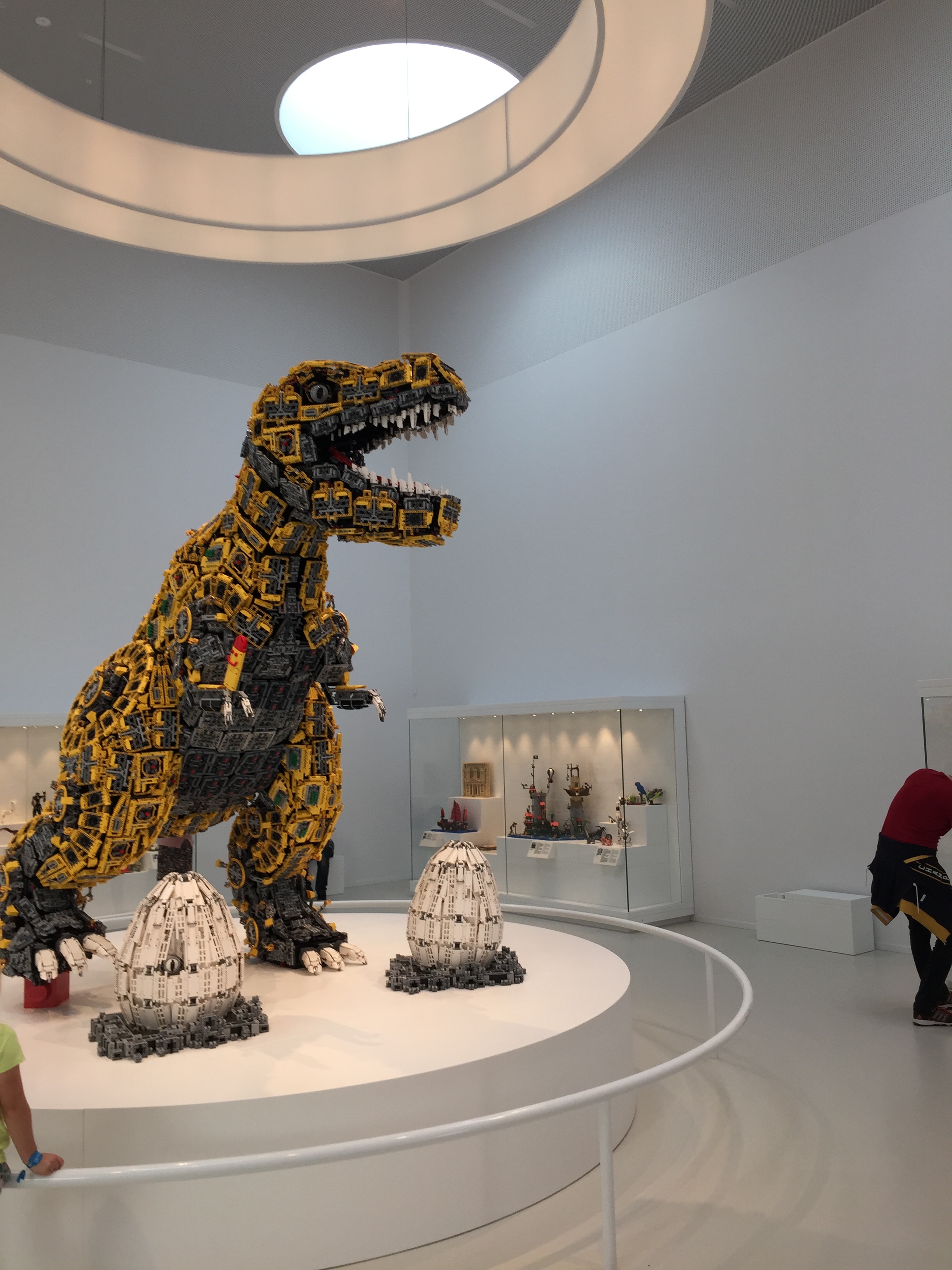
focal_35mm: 29
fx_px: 1063
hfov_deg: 48.2
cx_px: 476
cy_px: 635
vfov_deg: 61.7
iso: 40
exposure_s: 1/100
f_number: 2.2
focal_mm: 4.15
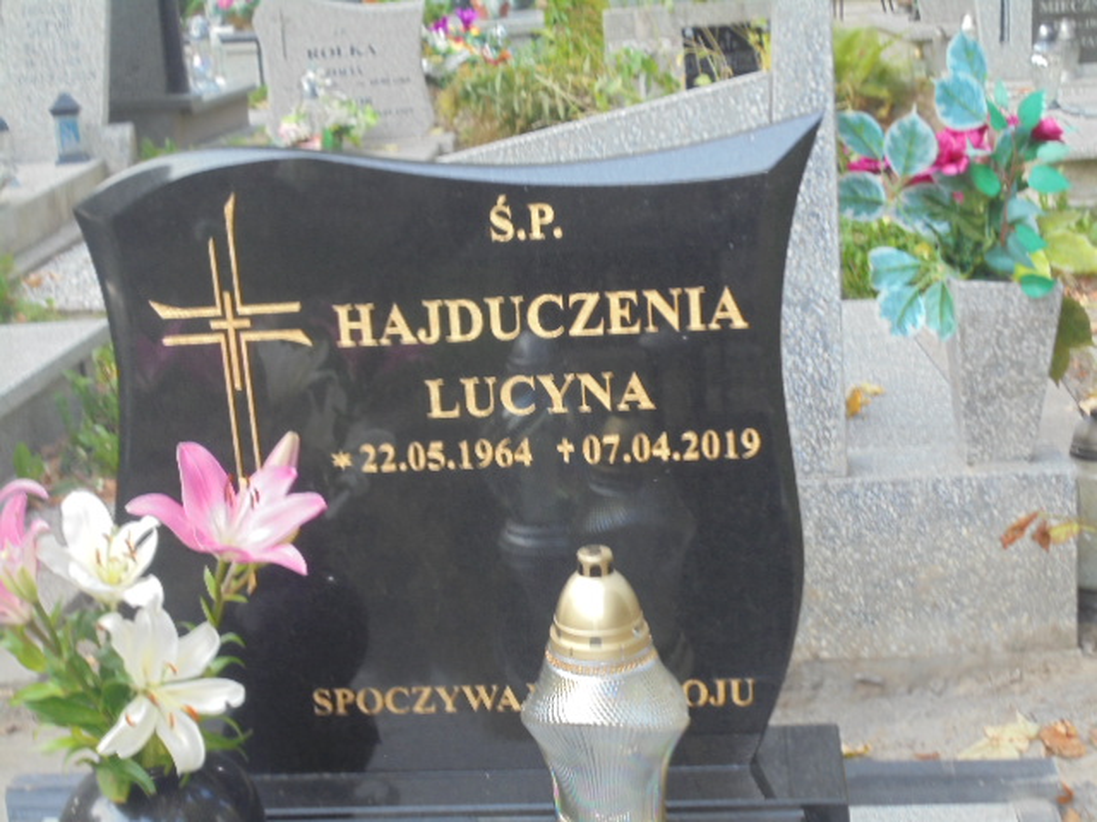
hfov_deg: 34.3
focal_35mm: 56
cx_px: 548
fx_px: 1775
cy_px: 411
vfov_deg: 26.1
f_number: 5.2
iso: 200
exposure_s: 1/30
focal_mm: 10.1
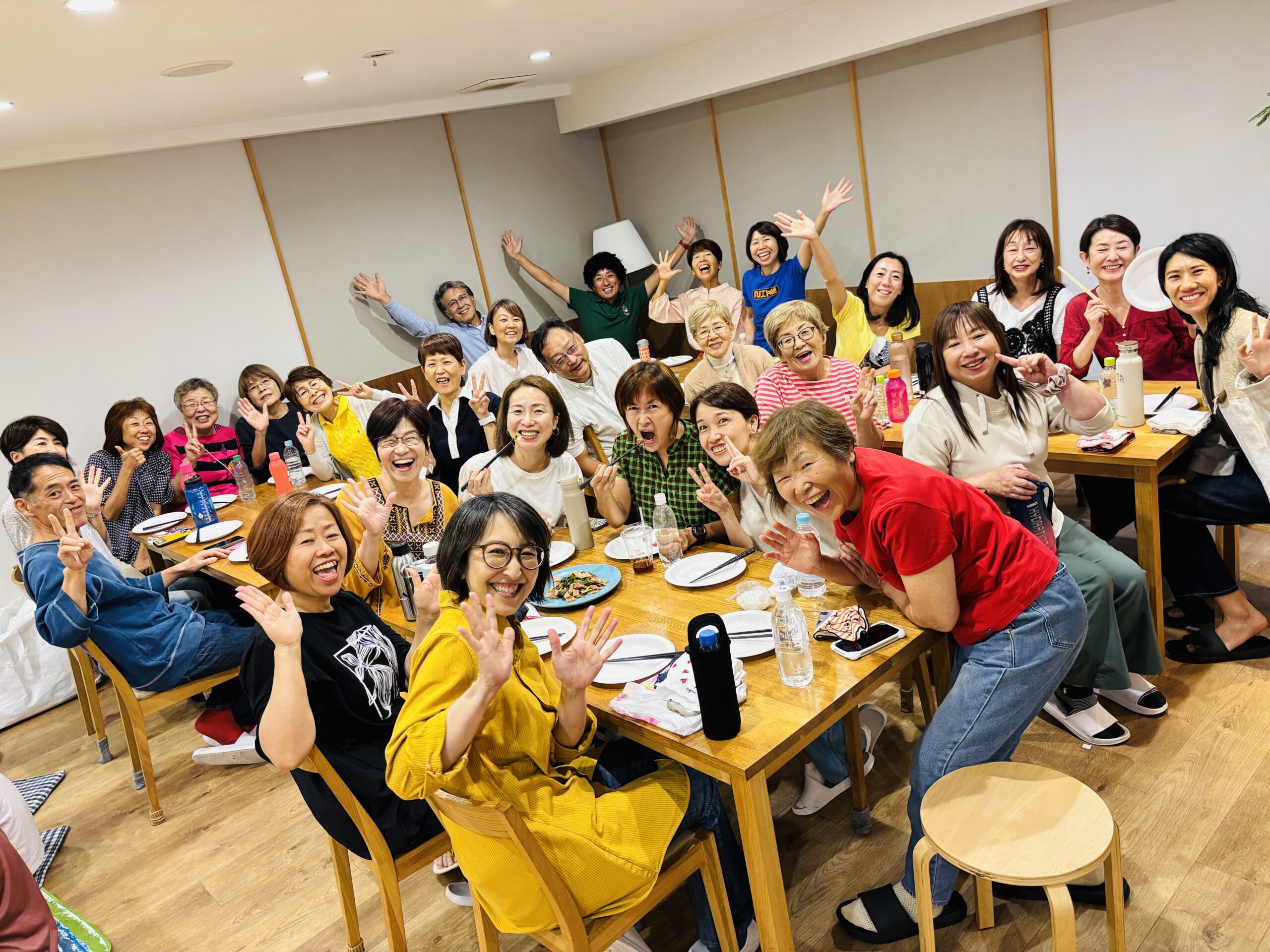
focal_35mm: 26
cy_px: 476
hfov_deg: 67.3
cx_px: 635
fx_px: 954
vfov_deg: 53.1
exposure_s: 1/50
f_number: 1.6
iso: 250
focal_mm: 5.96
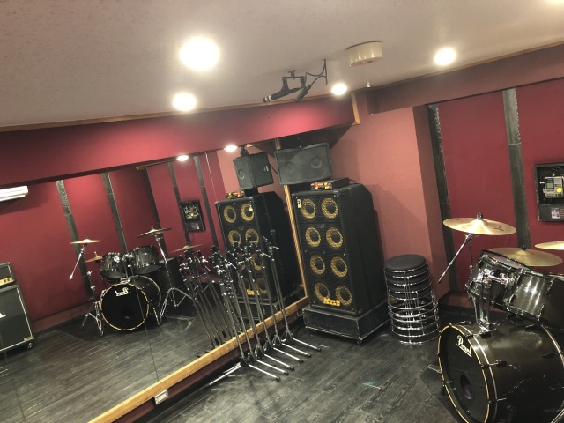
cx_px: 282
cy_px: 212
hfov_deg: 63.4
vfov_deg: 49.7
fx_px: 456
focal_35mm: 28
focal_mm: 3.99
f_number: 1.8
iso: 100
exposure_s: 1/7
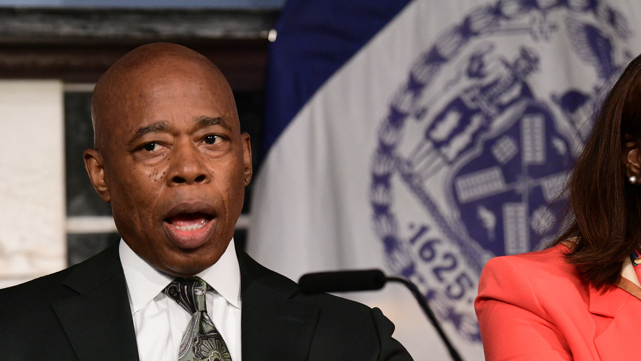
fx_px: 3297
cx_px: 180
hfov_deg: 11.1
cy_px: 289
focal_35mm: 194
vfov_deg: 6.3
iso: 5000
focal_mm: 120
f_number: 3.5
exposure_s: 1/640
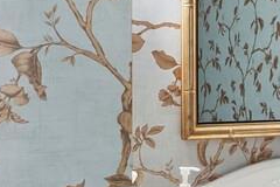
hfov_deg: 19.5
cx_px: 355
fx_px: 754
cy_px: 76
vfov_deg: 14.1
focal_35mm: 97
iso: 400
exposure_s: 2.5
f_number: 11
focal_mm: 7
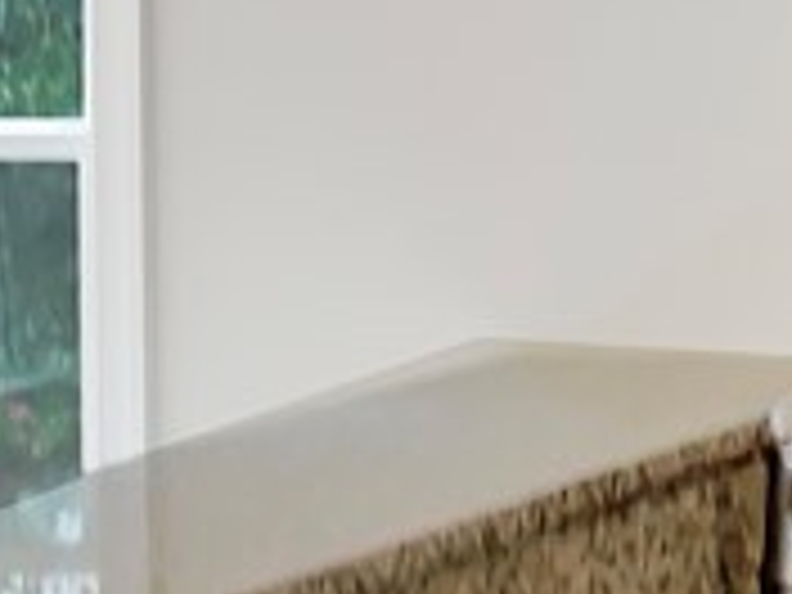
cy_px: 202
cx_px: 2079
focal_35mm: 169
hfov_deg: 9.9
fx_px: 3867
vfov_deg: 8.8
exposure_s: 1/18
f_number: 1.8
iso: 16
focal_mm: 3
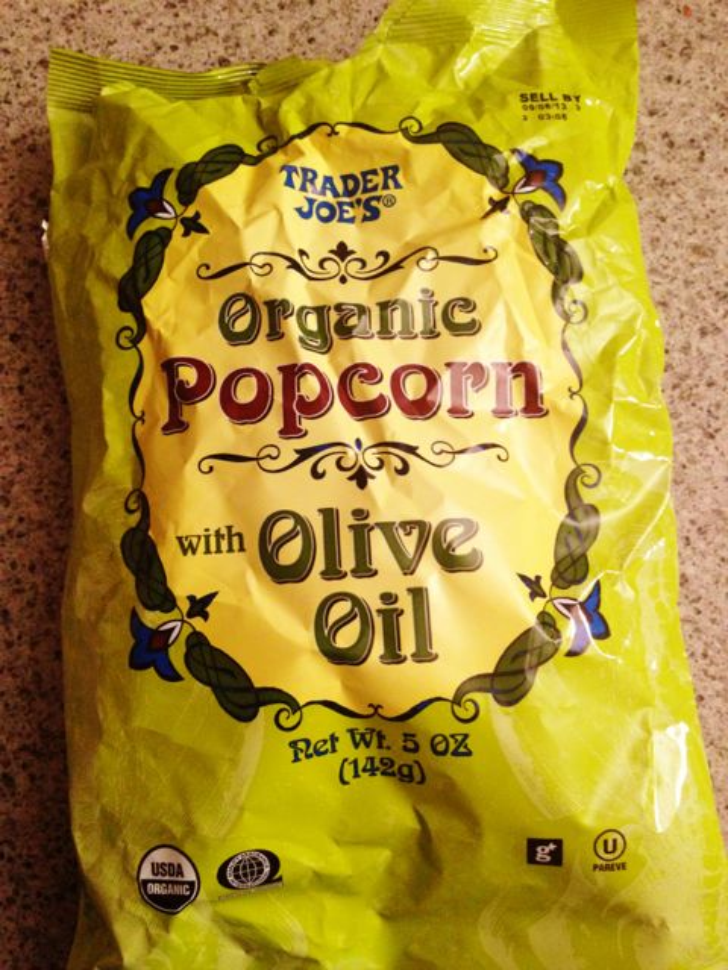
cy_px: 485
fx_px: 981
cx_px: 364
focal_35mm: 35
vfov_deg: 52.6
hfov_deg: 40.7
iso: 250
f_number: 2.4
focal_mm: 4.28
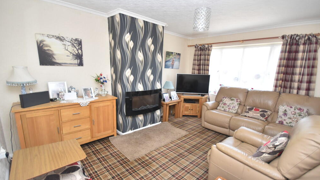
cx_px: 161
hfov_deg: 99.4
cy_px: 97
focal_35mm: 16
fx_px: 136
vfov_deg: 67.0
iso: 800
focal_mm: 10
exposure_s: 1/125
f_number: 4
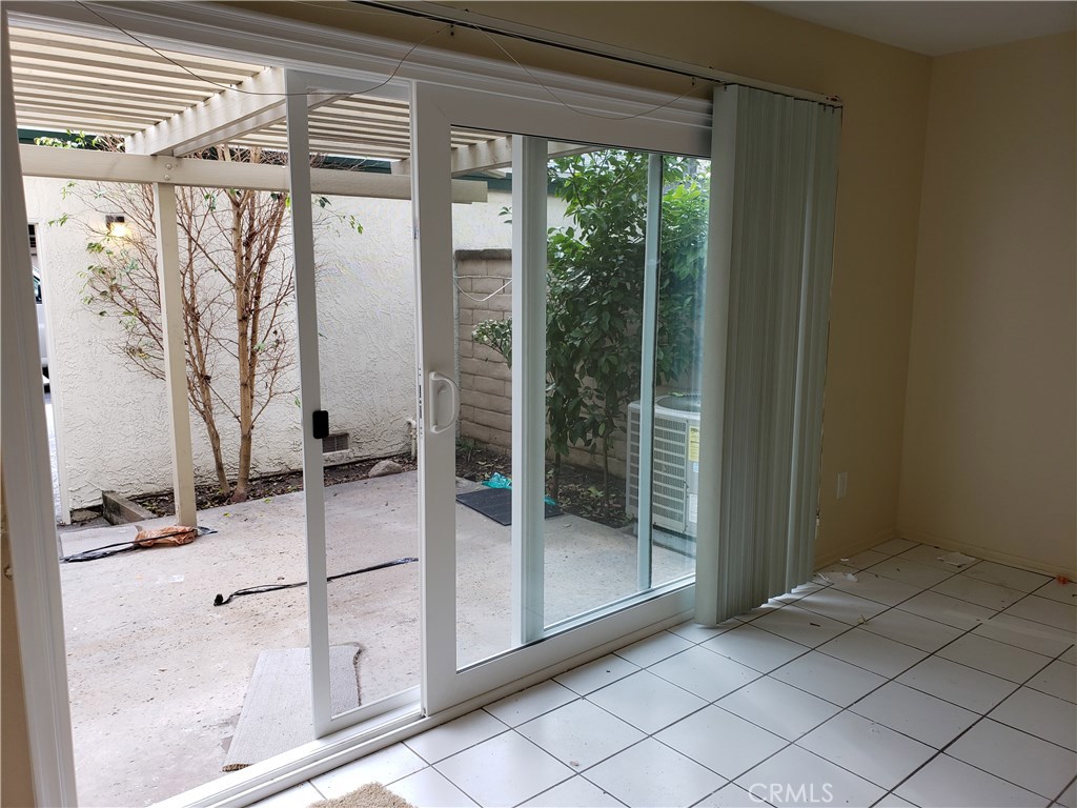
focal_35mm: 26
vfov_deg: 53.1
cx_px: 538
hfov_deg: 67.3
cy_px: 404
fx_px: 809
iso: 64
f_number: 2.4
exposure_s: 1/120
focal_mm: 4.3
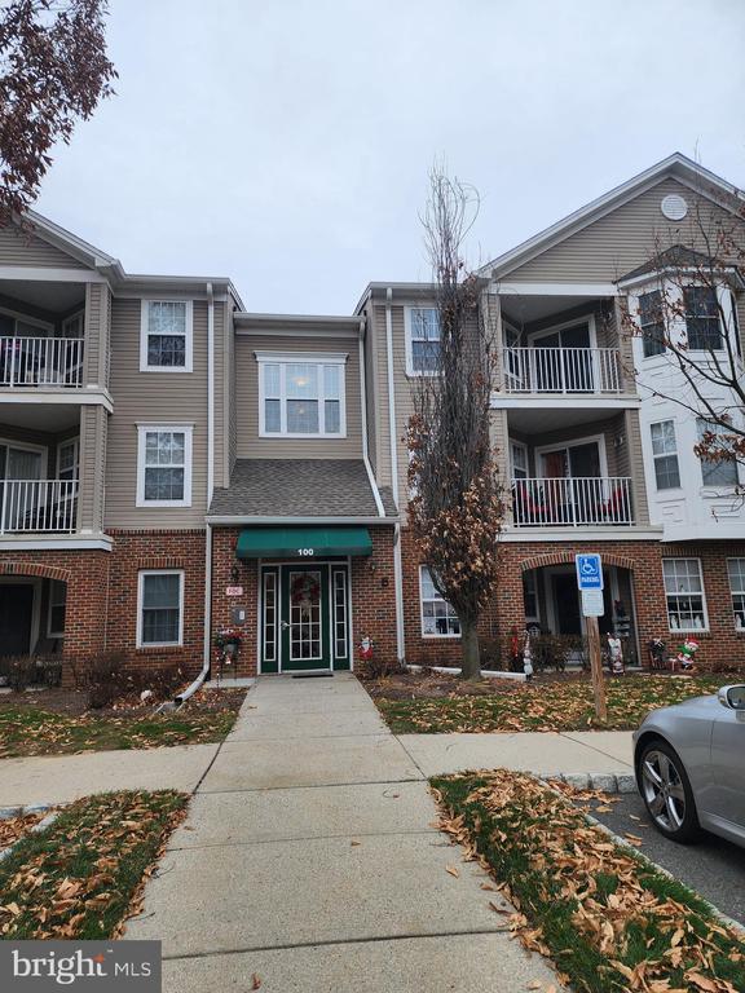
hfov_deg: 58.9
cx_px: 372
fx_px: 660
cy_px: 496
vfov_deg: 73.9
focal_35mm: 23
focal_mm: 6.4
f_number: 1.8
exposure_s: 1/180
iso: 25
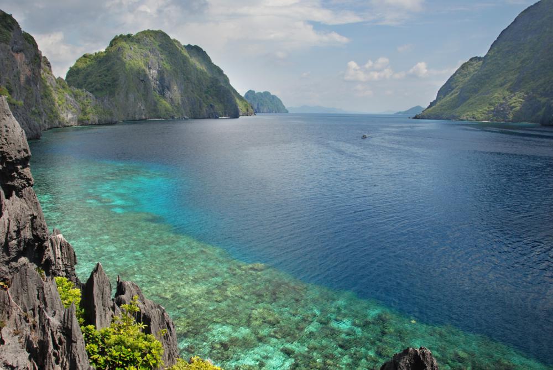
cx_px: 276
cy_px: 185
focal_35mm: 27
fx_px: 415
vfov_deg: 48.0
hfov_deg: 67.3
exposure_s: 1/1000
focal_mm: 18
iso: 320
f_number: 7.1
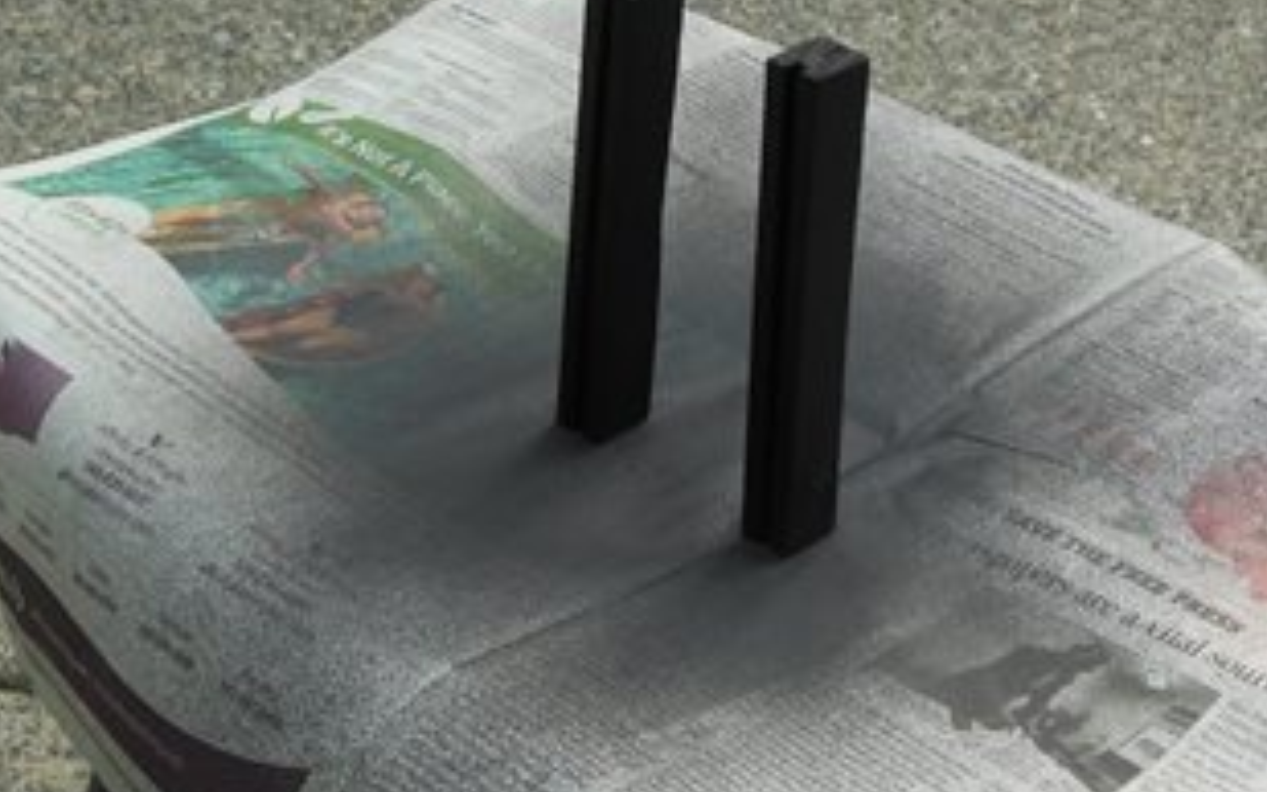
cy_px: 525
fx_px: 2279
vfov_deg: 19.6
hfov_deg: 31.0
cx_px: 746
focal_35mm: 66
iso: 125
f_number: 3.8
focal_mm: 7.7
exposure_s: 1/160
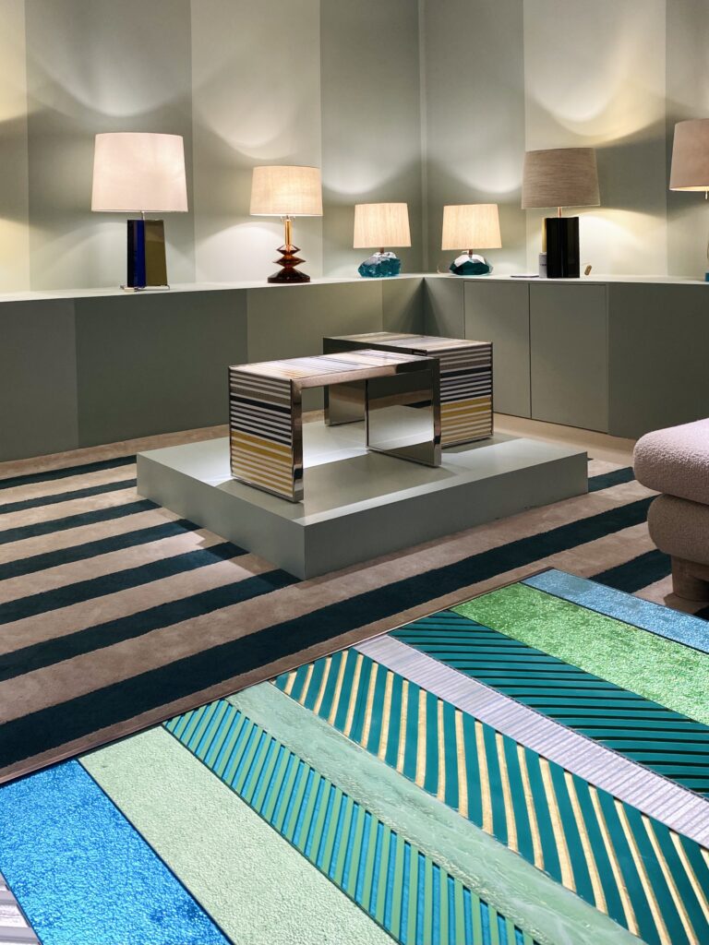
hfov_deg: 53.1
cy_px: 472
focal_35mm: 26
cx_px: 354
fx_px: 710
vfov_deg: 67.3
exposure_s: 1/100
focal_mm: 4.25
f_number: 1.8
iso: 100
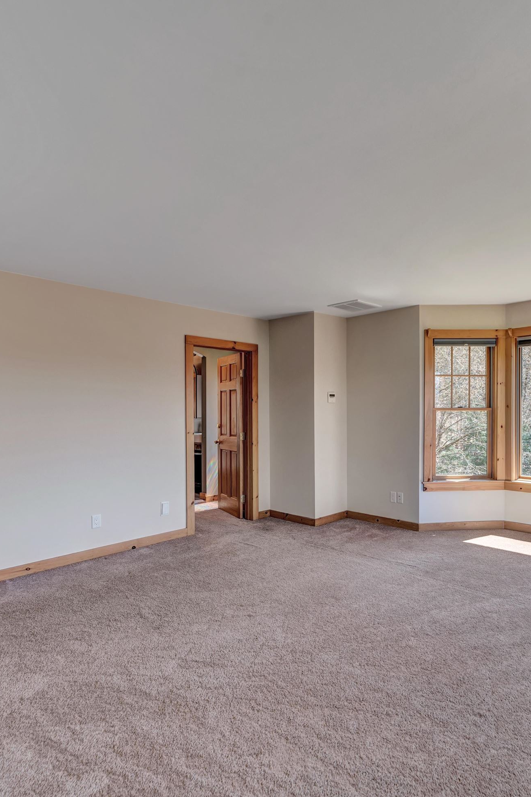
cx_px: 335
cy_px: 408
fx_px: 487
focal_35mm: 22
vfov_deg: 78.6
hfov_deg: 56.5
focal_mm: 14
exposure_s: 1/50
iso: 200
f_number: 8
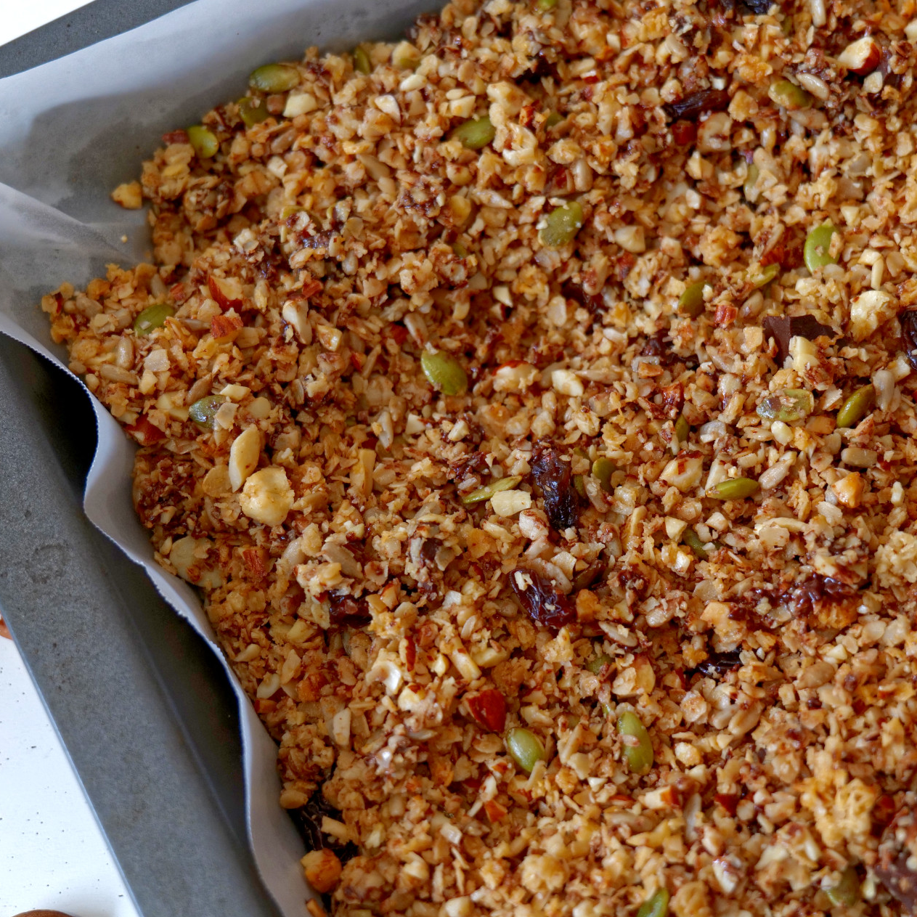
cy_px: 453
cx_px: 460
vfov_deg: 27.7
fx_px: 1858
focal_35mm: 62
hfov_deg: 27.7
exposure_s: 1/80
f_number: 5.6
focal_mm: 48
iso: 1600
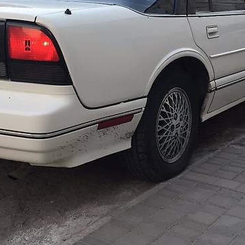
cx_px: 89
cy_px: 73
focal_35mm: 56
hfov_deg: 30.4
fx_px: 448
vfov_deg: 30.2
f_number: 2.2
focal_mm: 4.2
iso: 32
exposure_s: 1/30
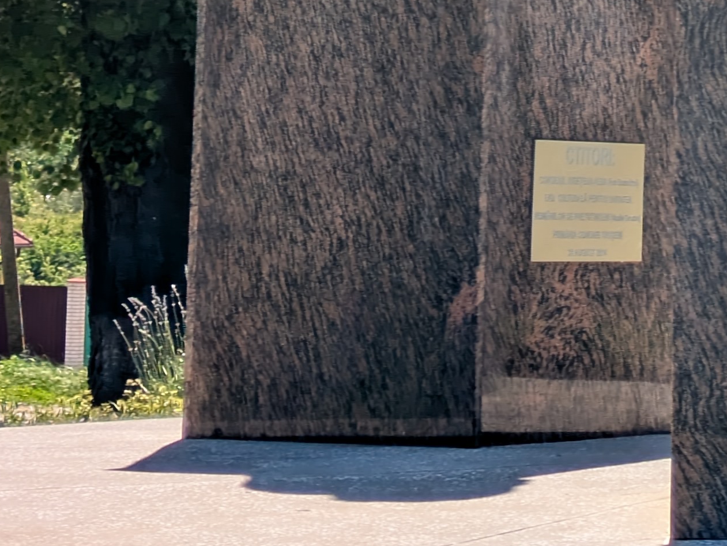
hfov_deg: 10.4
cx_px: 858
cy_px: -329
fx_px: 3929
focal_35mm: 187
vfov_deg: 7.8
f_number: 1.89
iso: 50
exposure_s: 1/1946
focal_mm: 5.43
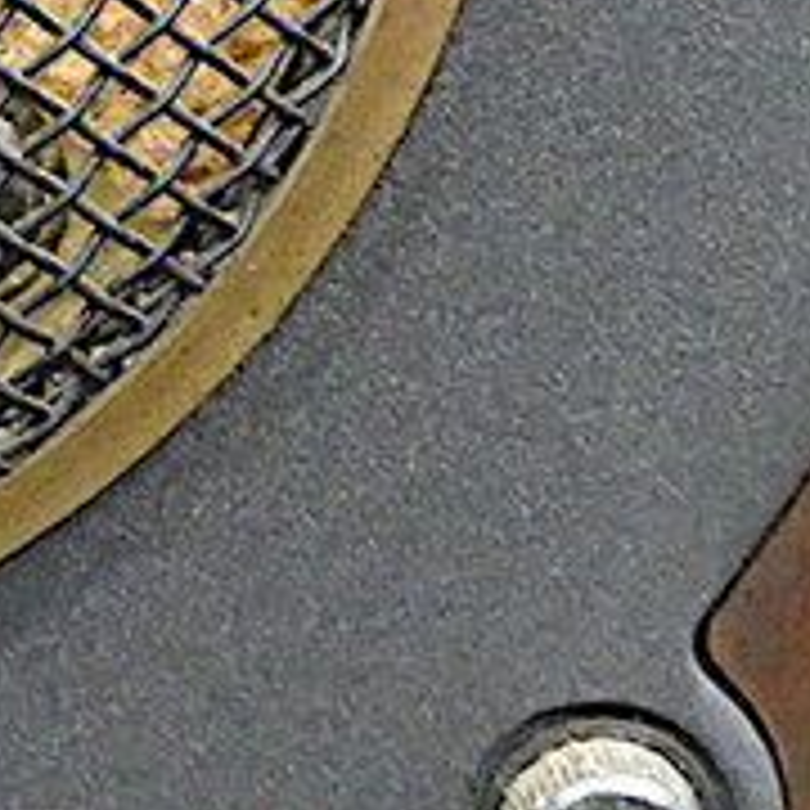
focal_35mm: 463
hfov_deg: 3.8
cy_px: -392
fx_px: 12257
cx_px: -608
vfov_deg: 3.8
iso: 1600
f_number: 5
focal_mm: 17.5
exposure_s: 1/20
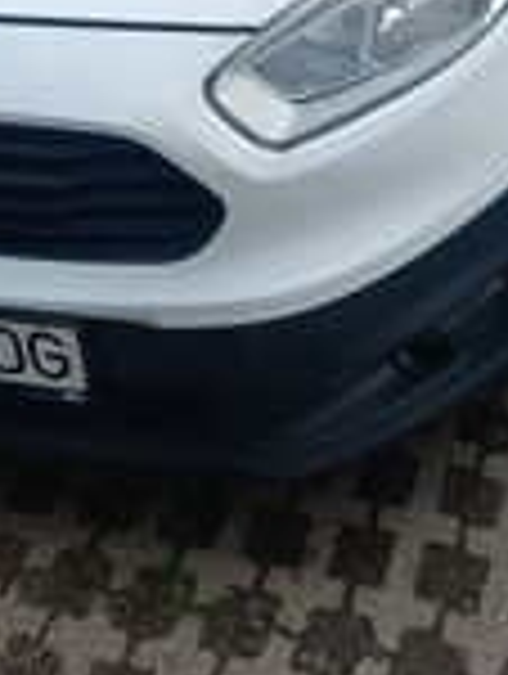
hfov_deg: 22.9
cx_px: 333
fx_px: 1249
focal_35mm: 64
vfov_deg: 26.3
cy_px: -171
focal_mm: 5.59
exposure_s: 1/217
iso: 52
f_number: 1.88
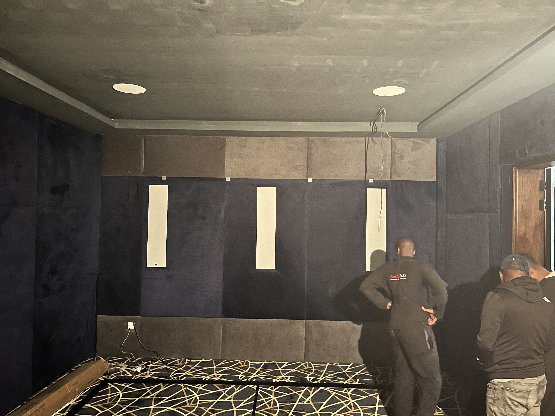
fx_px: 417
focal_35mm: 26
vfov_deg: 53.1
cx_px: 278
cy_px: 208
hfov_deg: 67.3
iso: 1600
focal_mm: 5.1
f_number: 1.6
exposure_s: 1/14
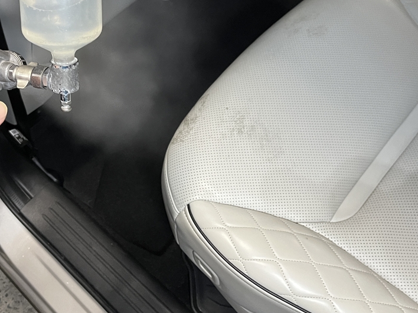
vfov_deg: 29.8
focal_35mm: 47
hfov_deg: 40.1
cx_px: 155
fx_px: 568
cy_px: 44
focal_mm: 5.1
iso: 320
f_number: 1.6
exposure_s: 1/60
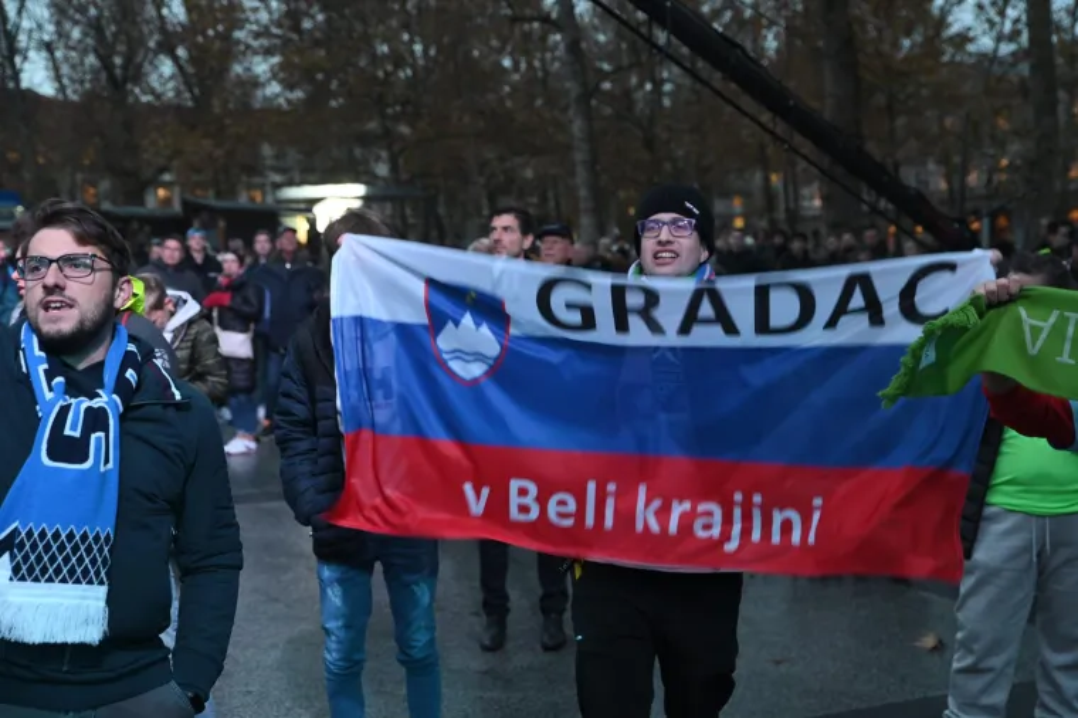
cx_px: 539
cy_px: 359
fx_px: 1496
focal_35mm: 50
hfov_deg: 39.6
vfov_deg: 27.0
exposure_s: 1/125
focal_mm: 50
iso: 1600
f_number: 3.2
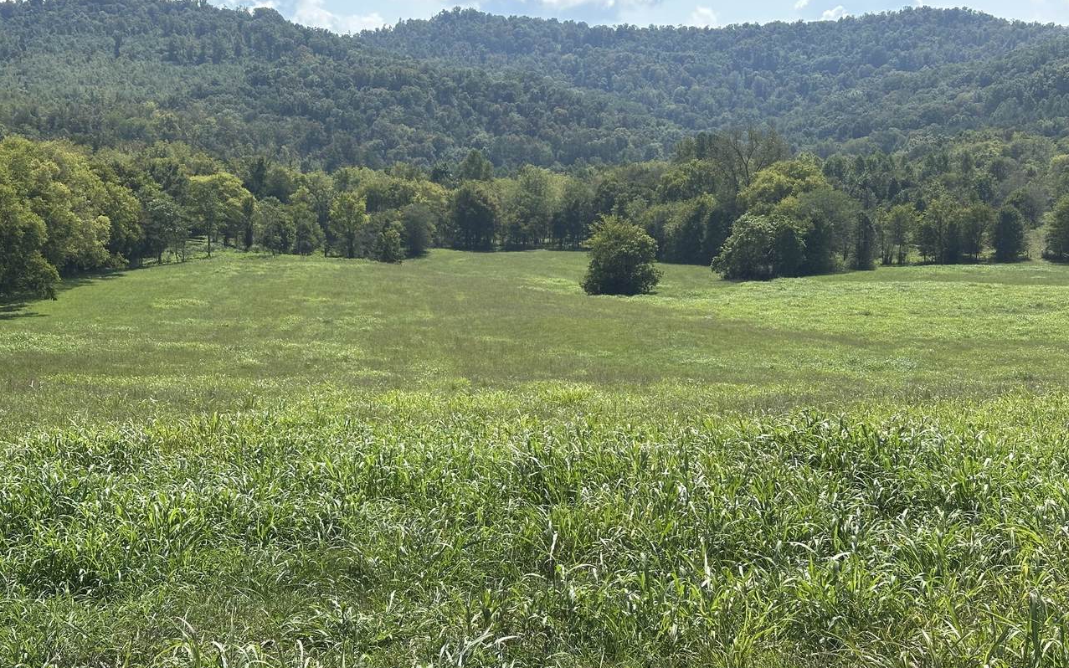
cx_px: 534
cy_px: 358
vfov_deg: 25.3
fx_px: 1486
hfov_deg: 39.6
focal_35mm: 51
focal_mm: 6.86
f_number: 1.78
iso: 64
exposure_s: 1/3155
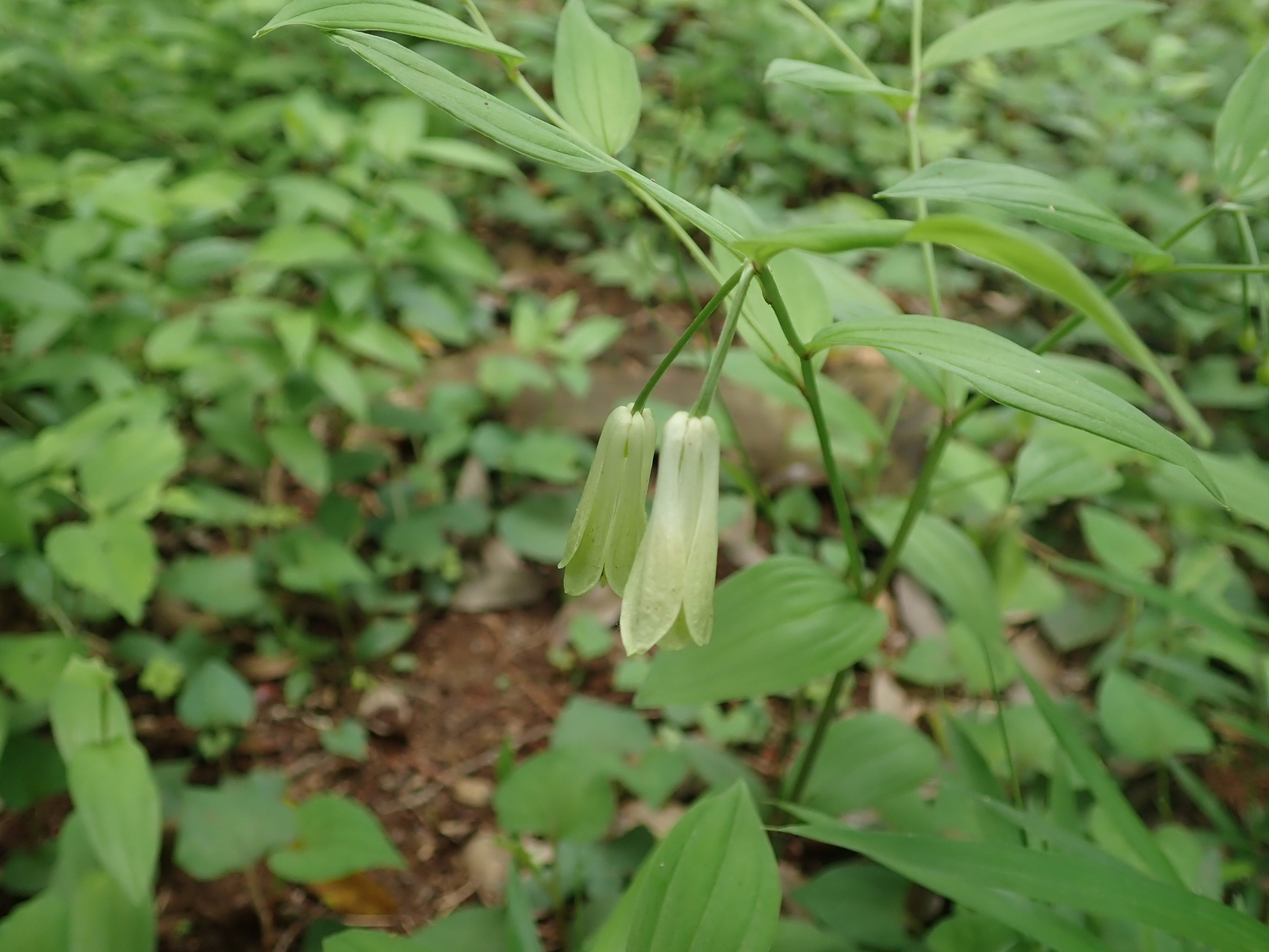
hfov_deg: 60.0
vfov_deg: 46.8
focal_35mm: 30
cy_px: 476
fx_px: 1100
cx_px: 634
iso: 100
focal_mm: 5.5
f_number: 2.3
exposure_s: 1/125
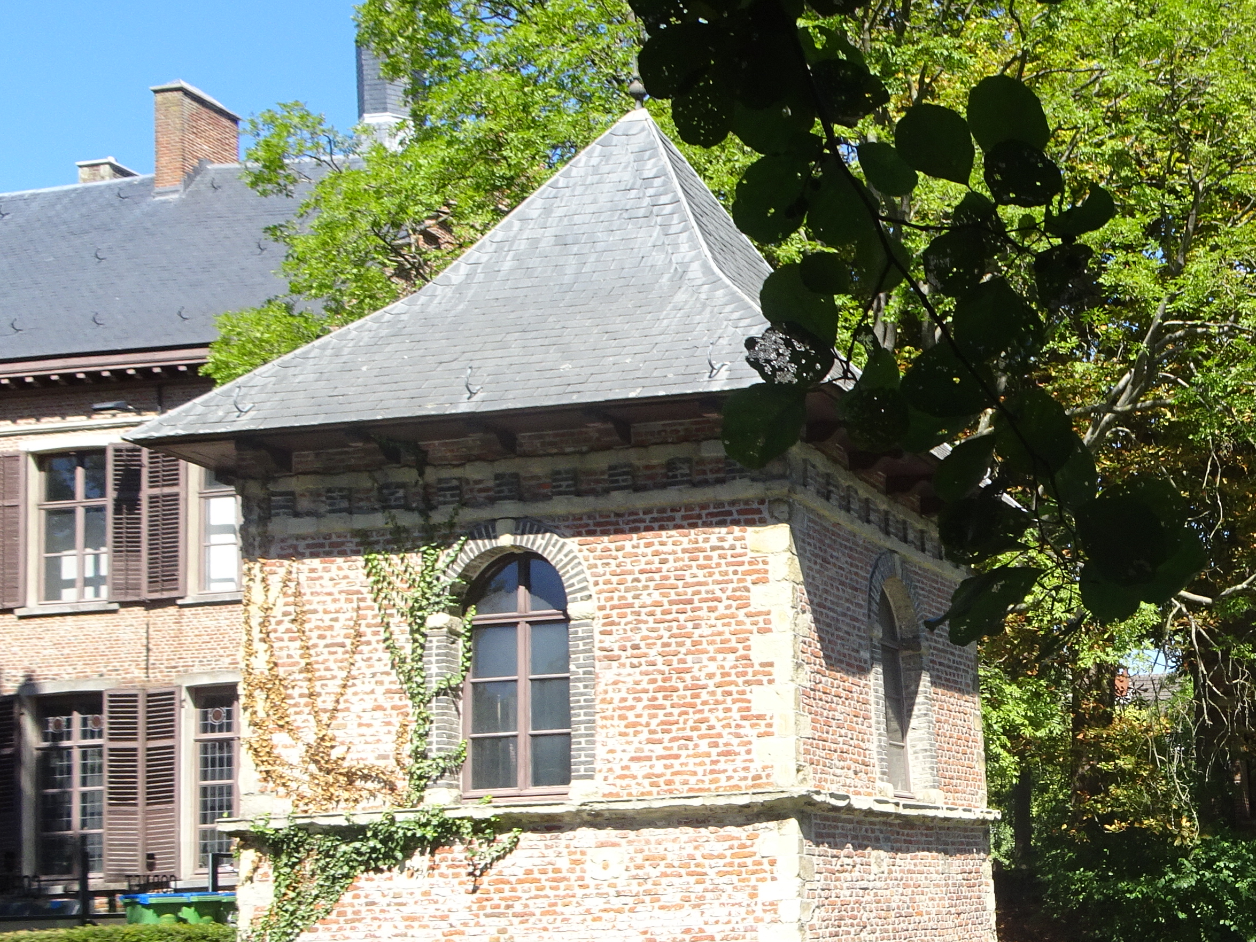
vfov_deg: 28.3
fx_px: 1814
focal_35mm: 50
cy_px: 786
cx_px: 1276
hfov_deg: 34.5
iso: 80
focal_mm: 4.1
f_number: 3.5
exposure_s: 1/400
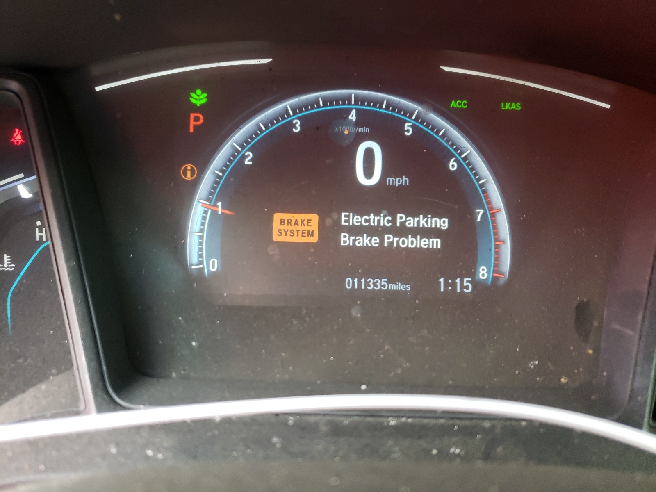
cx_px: 328
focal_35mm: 26
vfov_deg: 53.1
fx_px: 493
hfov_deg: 67.3
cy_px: 246
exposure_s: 1/50
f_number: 1.5
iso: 220
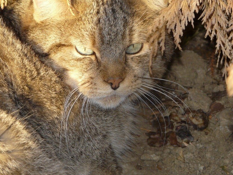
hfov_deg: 7.9
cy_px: 69
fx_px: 1683
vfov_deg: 5.9
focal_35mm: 250
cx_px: 104
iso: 100
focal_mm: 33.2
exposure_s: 1/200
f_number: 4
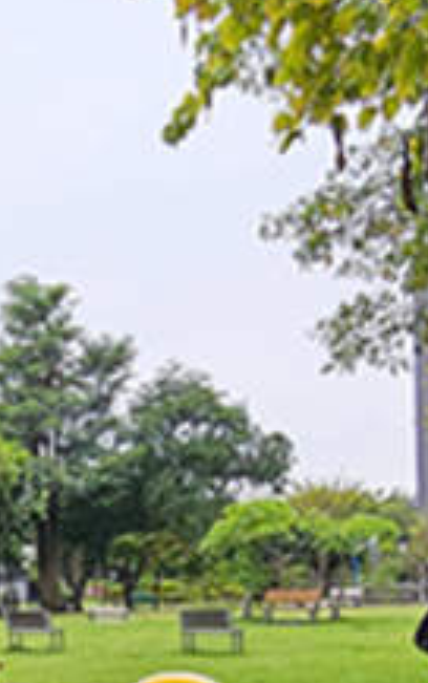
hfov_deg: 19.1
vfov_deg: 30.2
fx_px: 1211
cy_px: 607
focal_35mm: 65
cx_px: -63
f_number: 2.2
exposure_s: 1/285
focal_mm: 2.2
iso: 50
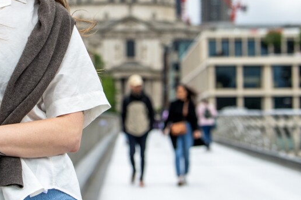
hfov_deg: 12.6
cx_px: 57
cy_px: 30
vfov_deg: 8.5
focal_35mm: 162
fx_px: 1354
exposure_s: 1/2500
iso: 400
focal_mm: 70
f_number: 4.5
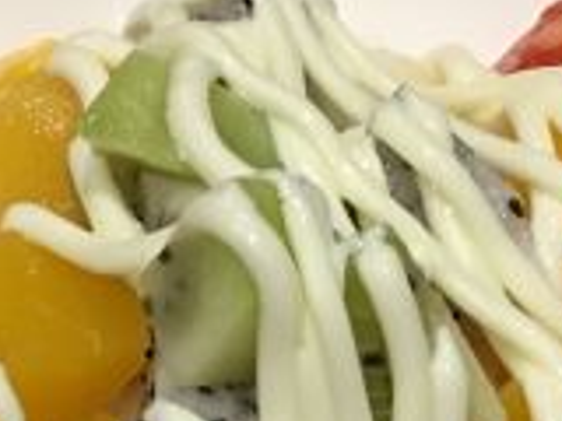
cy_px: 493
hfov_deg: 15.5
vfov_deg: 11.5
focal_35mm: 127
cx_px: 327
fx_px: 2062
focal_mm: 4.15
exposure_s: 1/10
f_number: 2.2
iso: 80
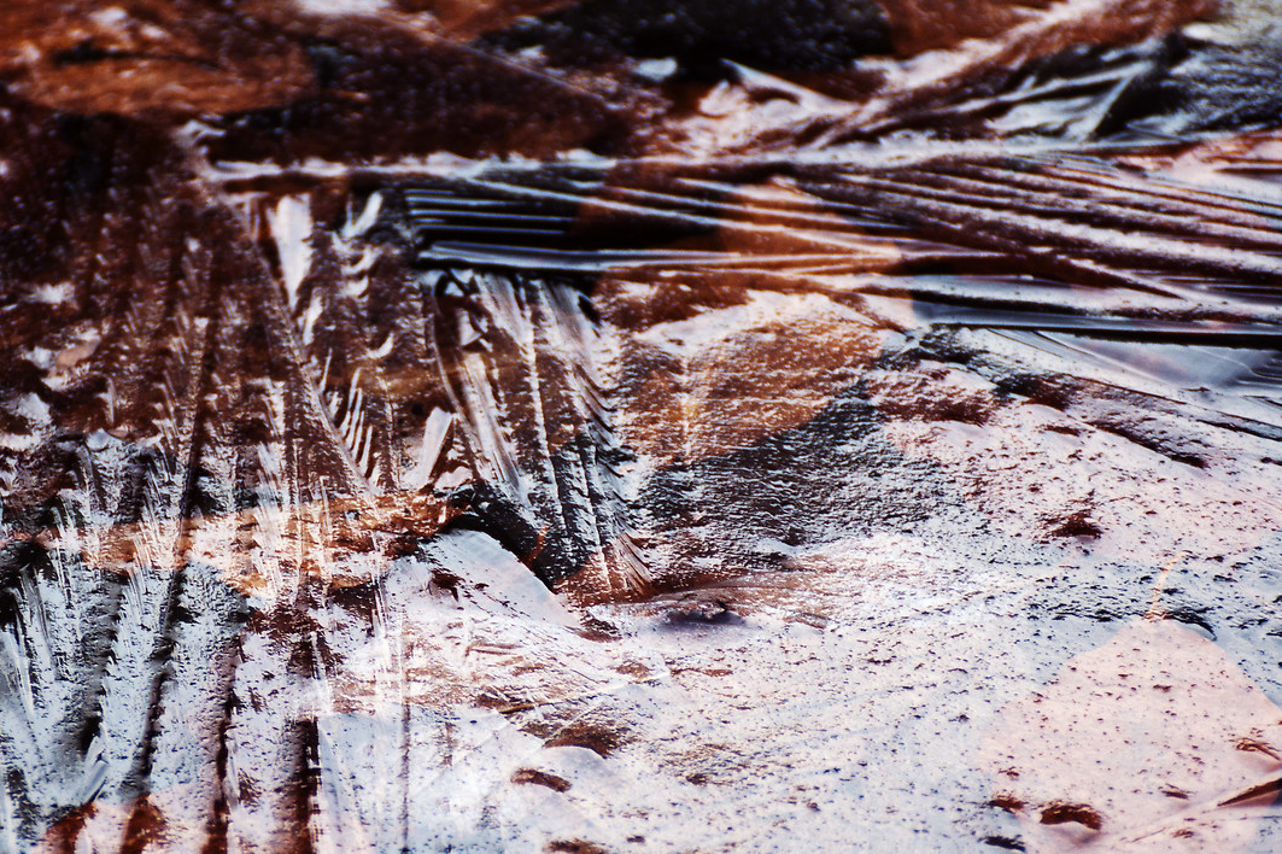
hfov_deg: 7.6
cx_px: 485
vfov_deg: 5.1
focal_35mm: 271
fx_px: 9647
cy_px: 604
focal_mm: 80
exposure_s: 1/200
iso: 320
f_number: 5.6
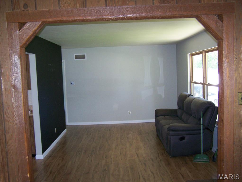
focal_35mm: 38
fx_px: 266
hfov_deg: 48.9
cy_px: 91
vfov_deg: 37.8
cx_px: 121
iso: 200
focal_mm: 6.3
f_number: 2.8
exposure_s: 1/60
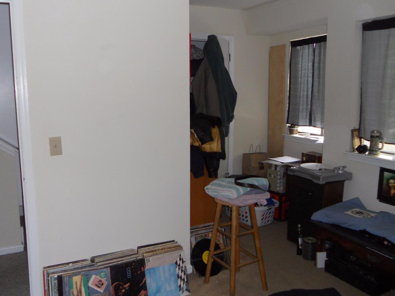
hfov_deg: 56.6
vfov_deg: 44.1
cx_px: 166
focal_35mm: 32
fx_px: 365
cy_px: 133
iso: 200
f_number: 3.2
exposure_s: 1/25
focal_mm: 4.9
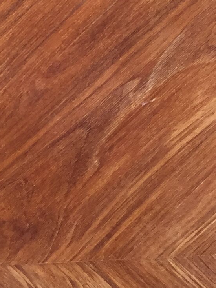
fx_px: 1074
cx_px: -38
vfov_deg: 15.3
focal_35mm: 129
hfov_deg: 11.3
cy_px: 96
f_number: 2.2
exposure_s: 1/33
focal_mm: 4.15
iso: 32
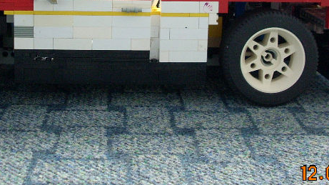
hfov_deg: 30.1
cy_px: 4
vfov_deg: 16.9
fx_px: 610
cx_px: 127
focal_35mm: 70
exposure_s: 1/12.3
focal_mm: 6.2
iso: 200
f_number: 2.8
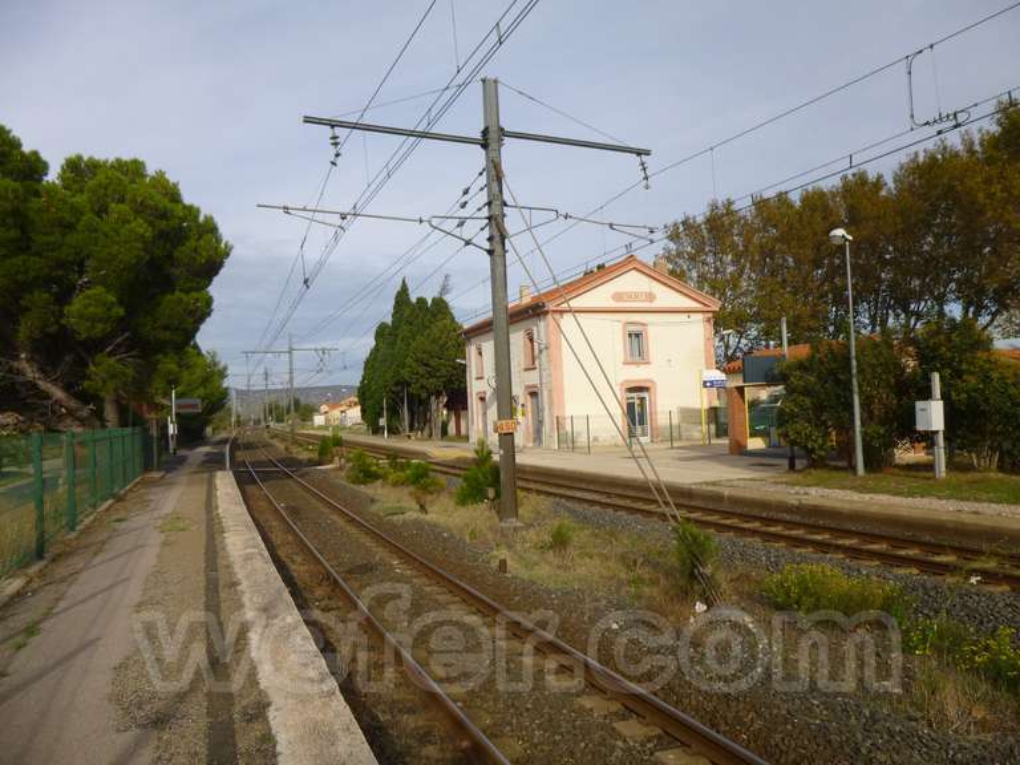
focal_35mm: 25
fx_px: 737
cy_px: 382
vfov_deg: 54.9
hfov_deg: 69.4
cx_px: 510
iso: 100
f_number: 3.1
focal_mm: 4.5
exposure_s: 1/1000
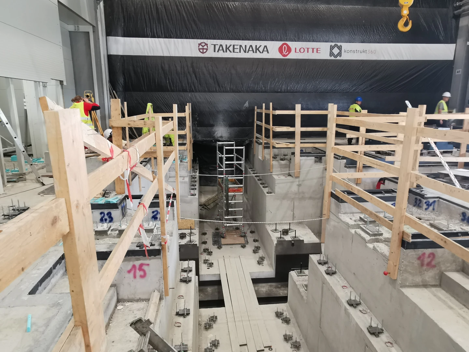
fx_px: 339
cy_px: 176
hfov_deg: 69.4
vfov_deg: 54.9
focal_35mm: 25
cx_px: 234
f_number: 2.2
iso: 200
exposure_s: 1/33.3
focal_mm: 2.35
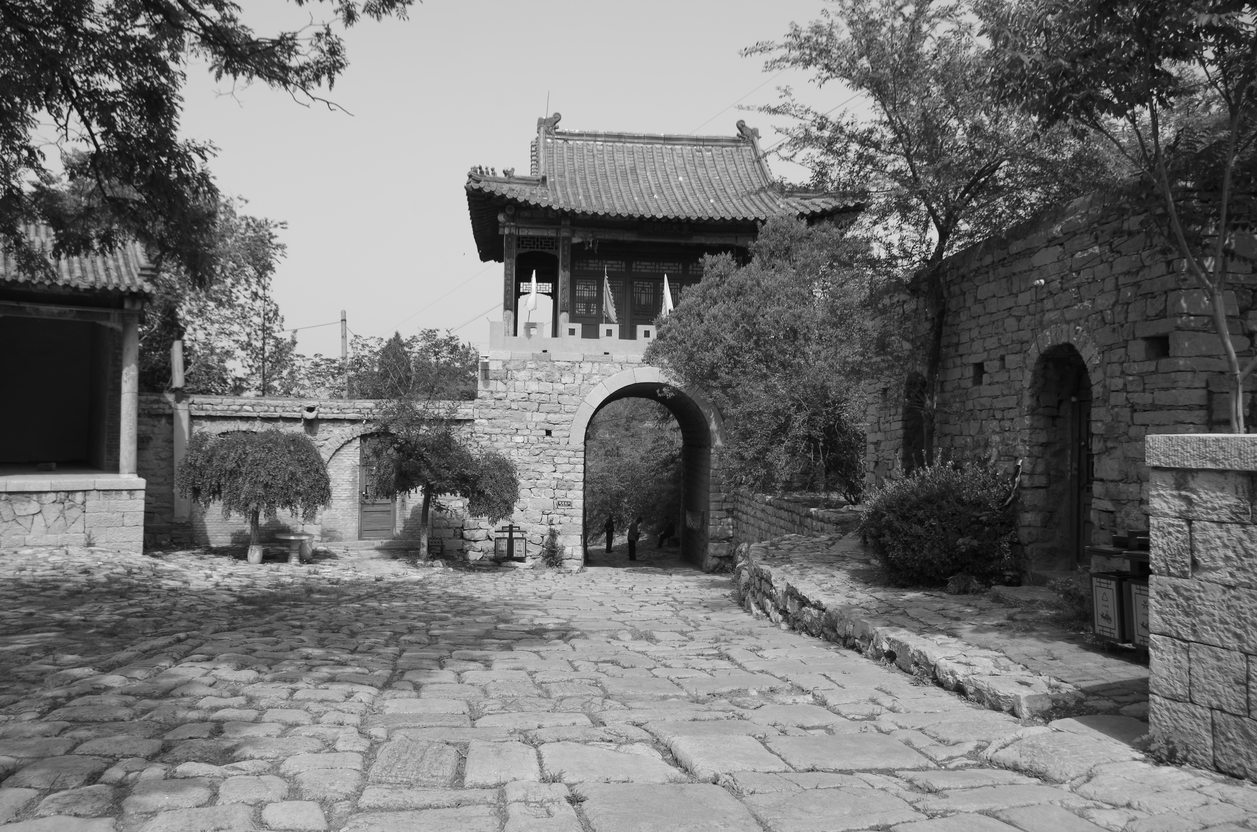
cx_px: 628
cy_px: 416
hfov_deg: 67.5
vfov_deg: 47.7
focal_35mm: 27
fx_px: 941
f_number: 6.3
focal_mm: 18
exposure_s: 1/200
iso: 100
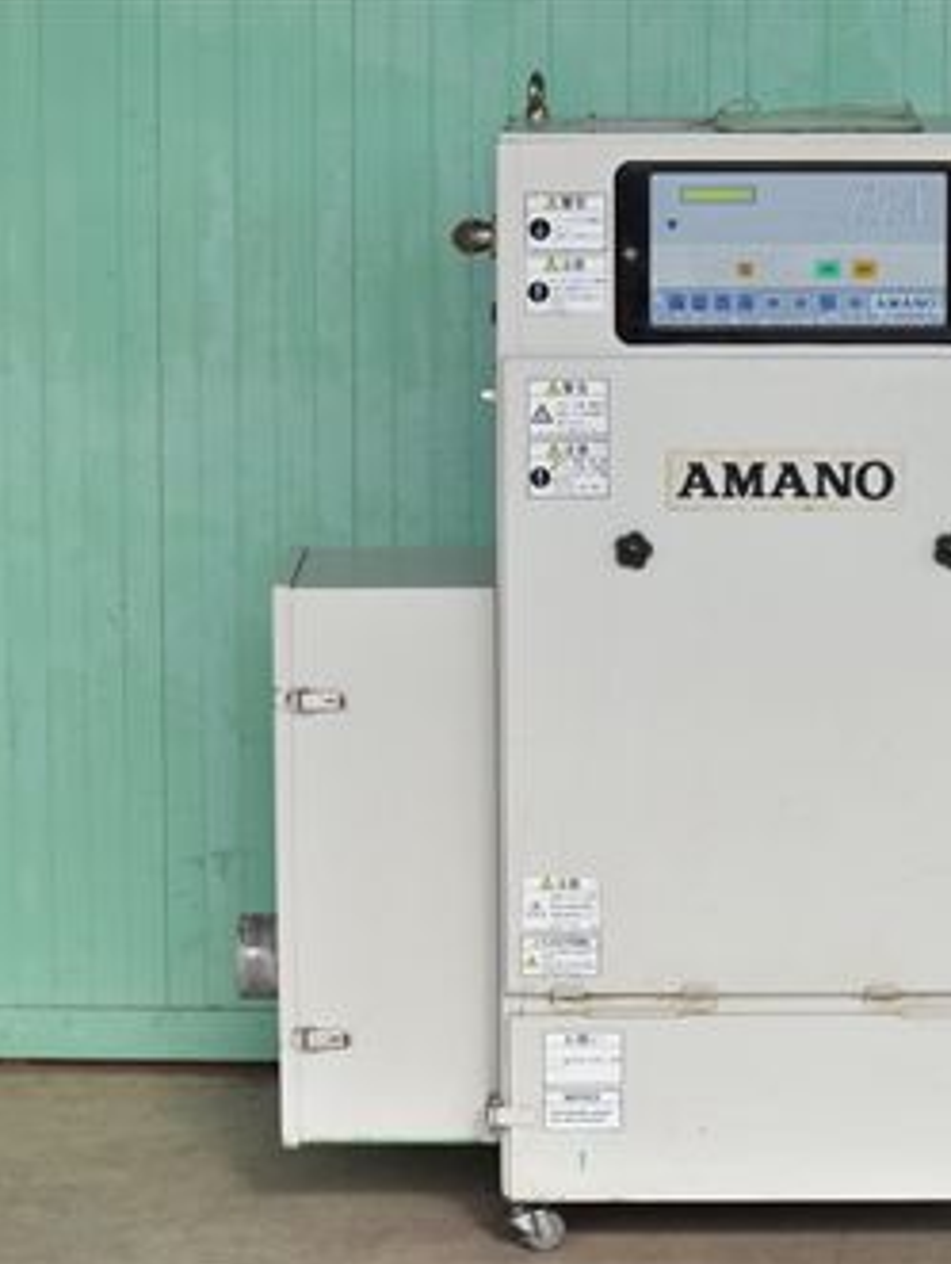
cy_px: 634
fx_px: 4377
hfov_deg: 12.4
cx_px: 695
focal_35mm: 120
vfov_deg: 16.4
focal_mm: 55
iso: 1250
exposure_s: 1/2000
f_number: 6.3
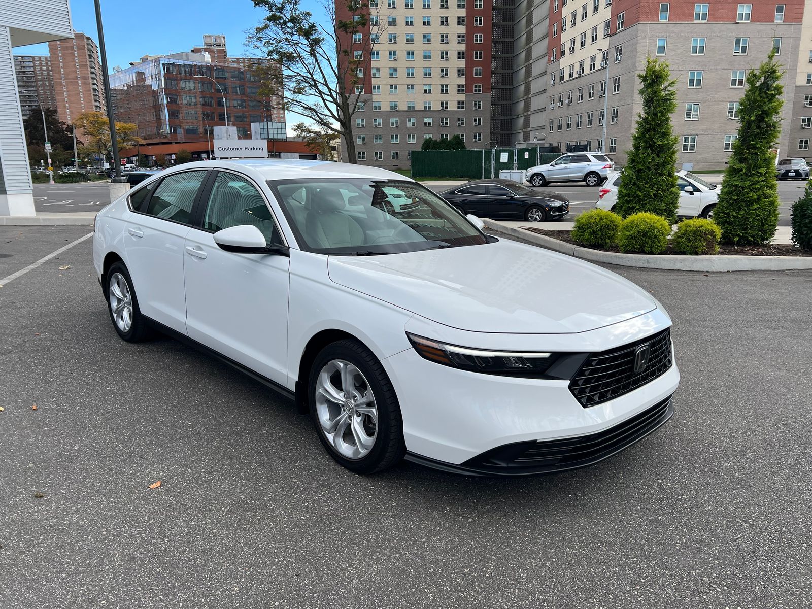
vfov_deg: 53.1
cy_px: 304
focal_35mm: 26
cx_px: 406
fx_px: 610
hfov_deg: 67.3
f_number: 1.5
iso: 50
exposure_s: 1/1597
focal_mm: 5.7
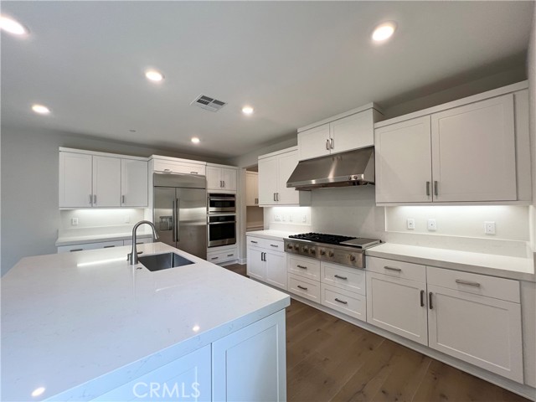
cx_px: 268
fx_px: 201
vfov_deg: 89.9
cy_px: 201
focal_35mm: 13
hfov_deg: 106.2
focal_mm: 1.57
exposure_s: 1/120
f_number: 1.8
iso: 125
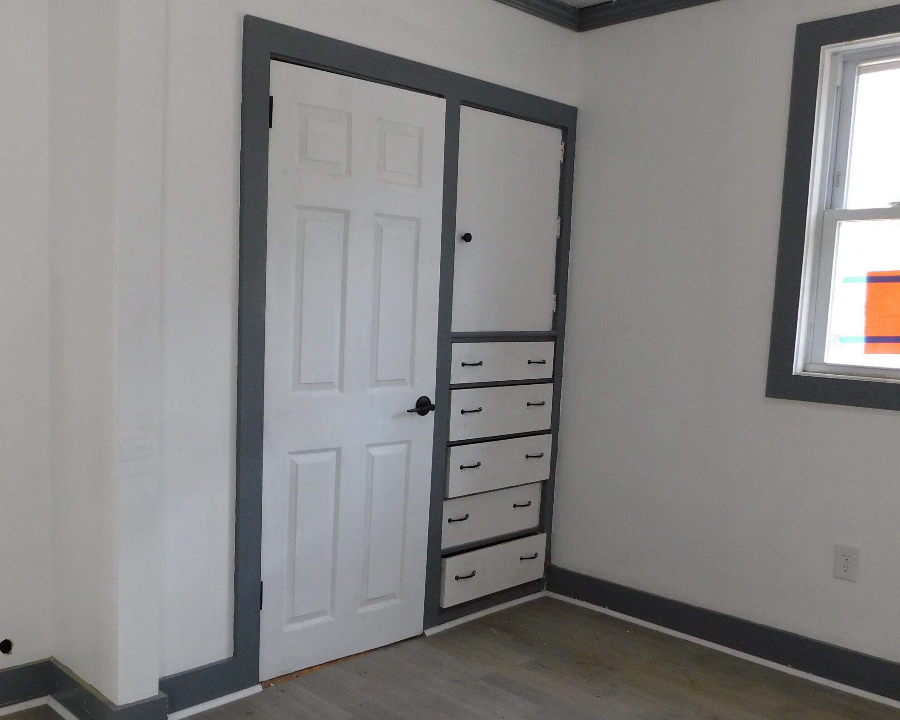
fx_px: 906
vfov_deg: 43.2
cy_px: 412
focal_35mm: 34
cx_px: 336
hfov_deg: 52.3
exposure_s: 1/30
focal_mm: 4
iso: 250
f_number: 3
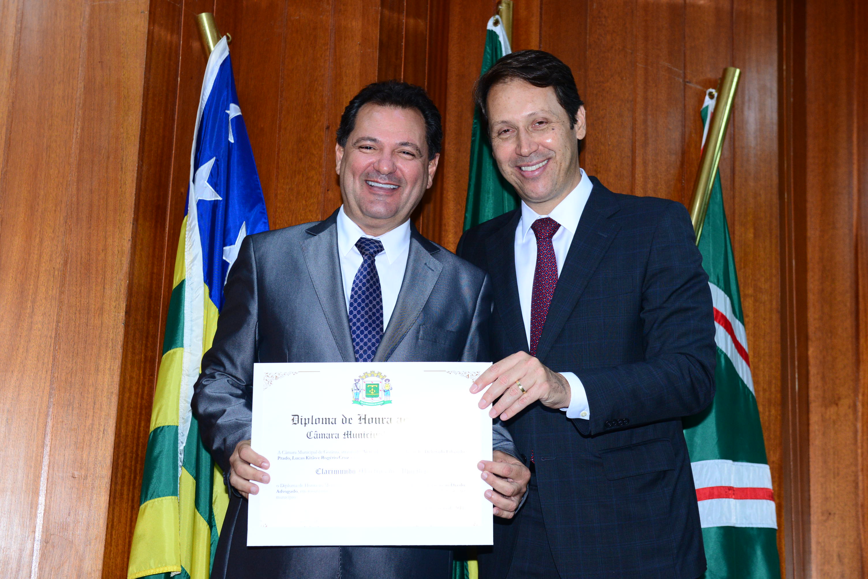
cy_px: 290
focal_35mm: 60
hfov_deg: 33.4
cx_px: 434
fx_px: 1447
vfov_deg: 22.6
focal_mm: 60
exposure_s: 1/125
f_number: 5.6
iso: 2000
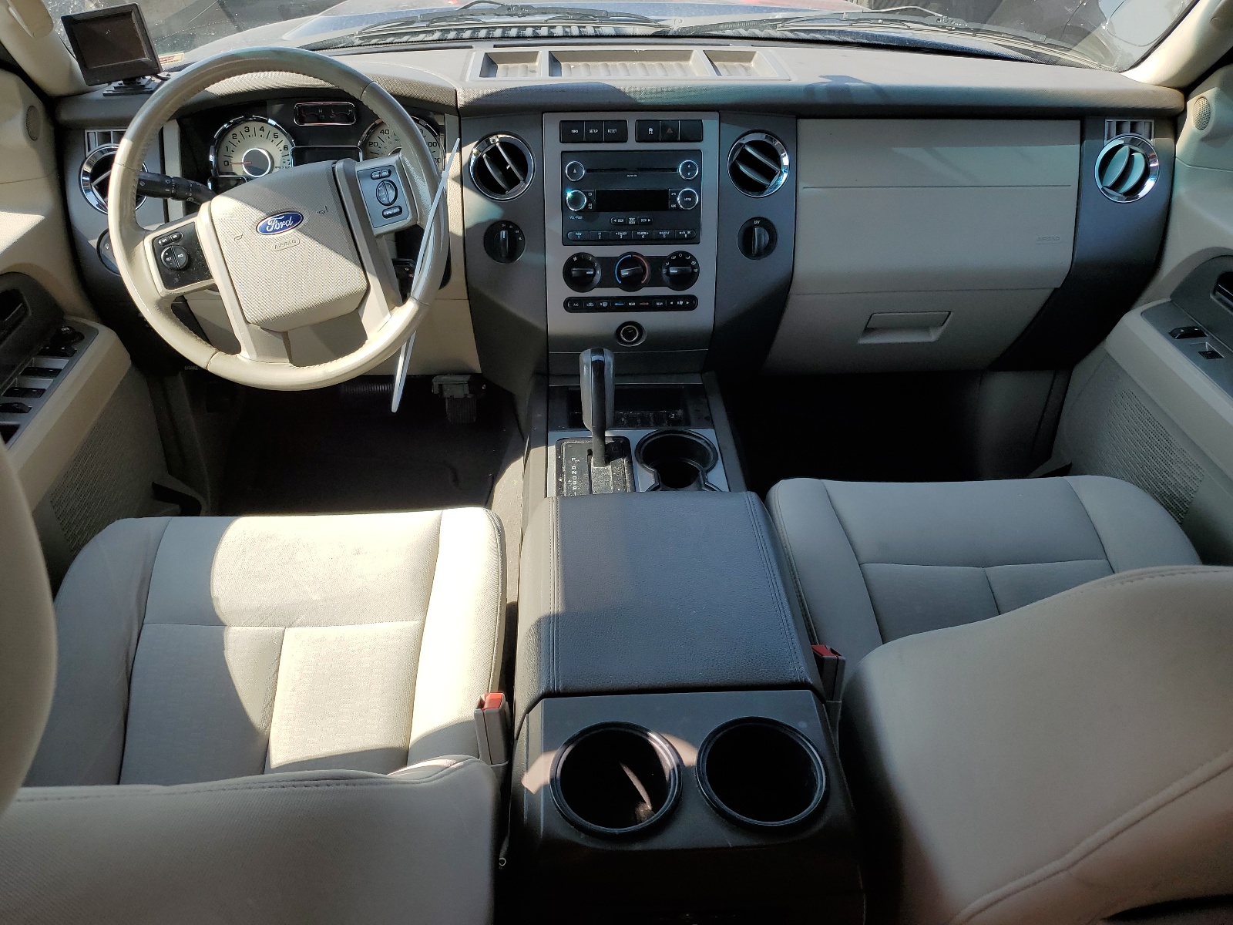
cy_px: 462
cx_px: 616
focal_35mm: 26
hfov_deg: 67.3
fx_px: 926
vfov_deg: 53.1
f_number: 1.5
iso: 50
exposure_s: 1/714
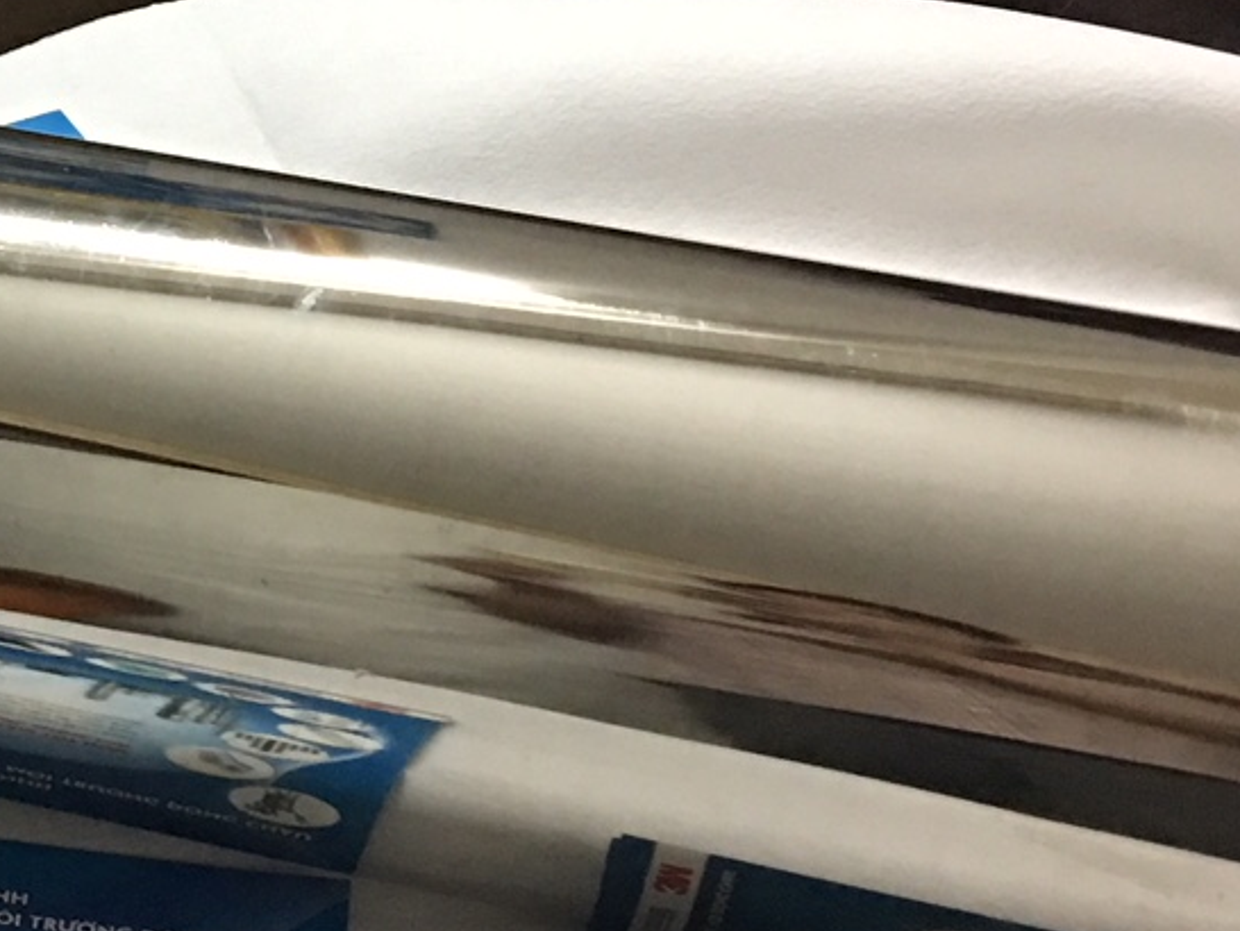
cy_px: 52
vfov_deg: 13.7
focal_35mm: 107
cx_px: -320
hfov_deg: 17.4
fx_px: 3835
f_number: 2.2
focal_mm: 4.15
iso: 80
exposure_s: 1/10
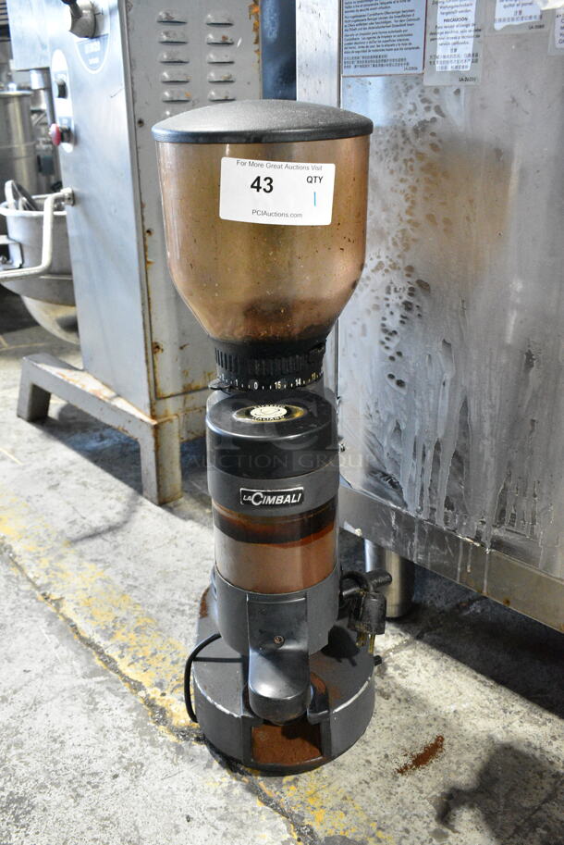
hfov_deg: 40.0
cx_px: 282
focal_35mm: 33
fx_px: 774
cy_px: 422
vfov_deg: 57.2
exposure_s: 1/200
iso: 6400
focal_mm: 22
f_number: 7.1
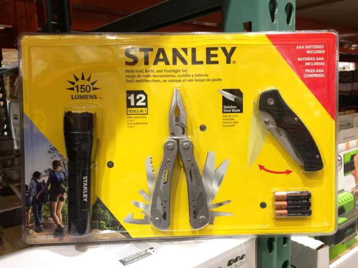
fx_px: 300
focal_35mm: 29
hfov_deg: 61.7
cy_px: 134
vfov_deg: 48.2
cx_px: 179
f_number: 2.2
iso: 100
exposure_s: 1/30
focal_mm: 4.15
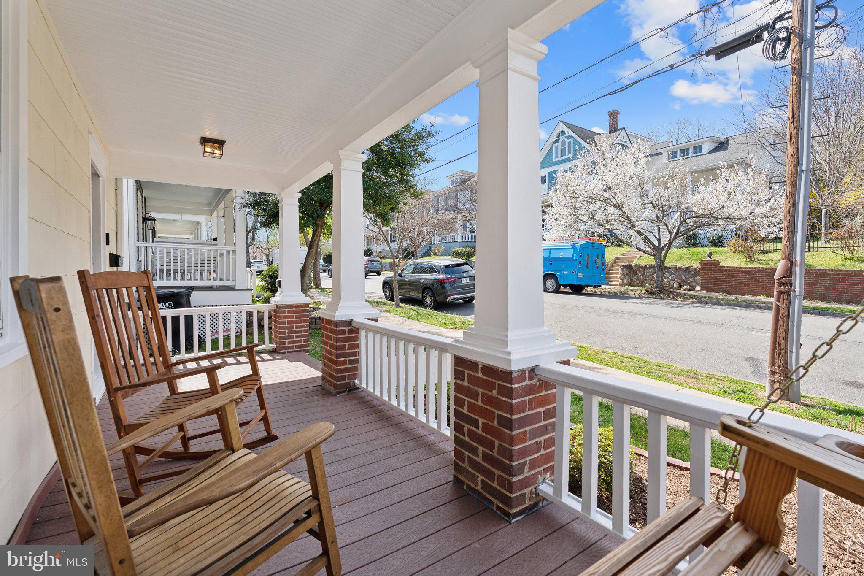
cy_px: 288
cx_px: 432
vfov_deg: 72.0
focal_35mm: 16
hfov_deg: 95.0
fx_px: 396
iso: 100
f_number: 7.1
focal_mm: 16.5
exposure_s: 1/100
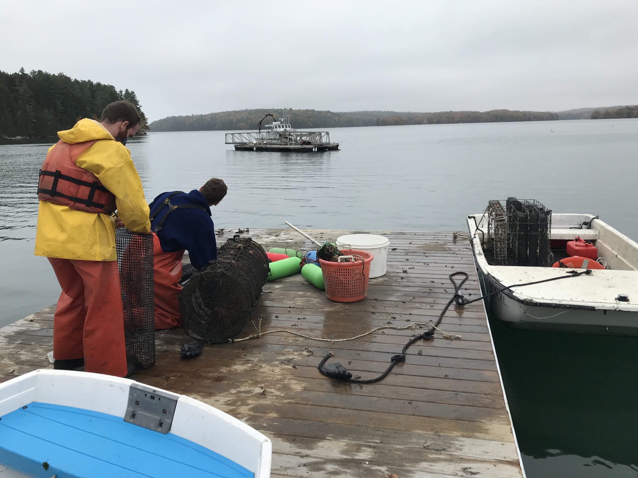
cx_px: 319
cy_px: 239
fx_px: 516
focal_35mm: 28
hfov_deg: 63.4
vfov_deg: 49.7
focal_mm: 3.99
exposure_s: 1/1041
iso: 20
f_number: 1.8
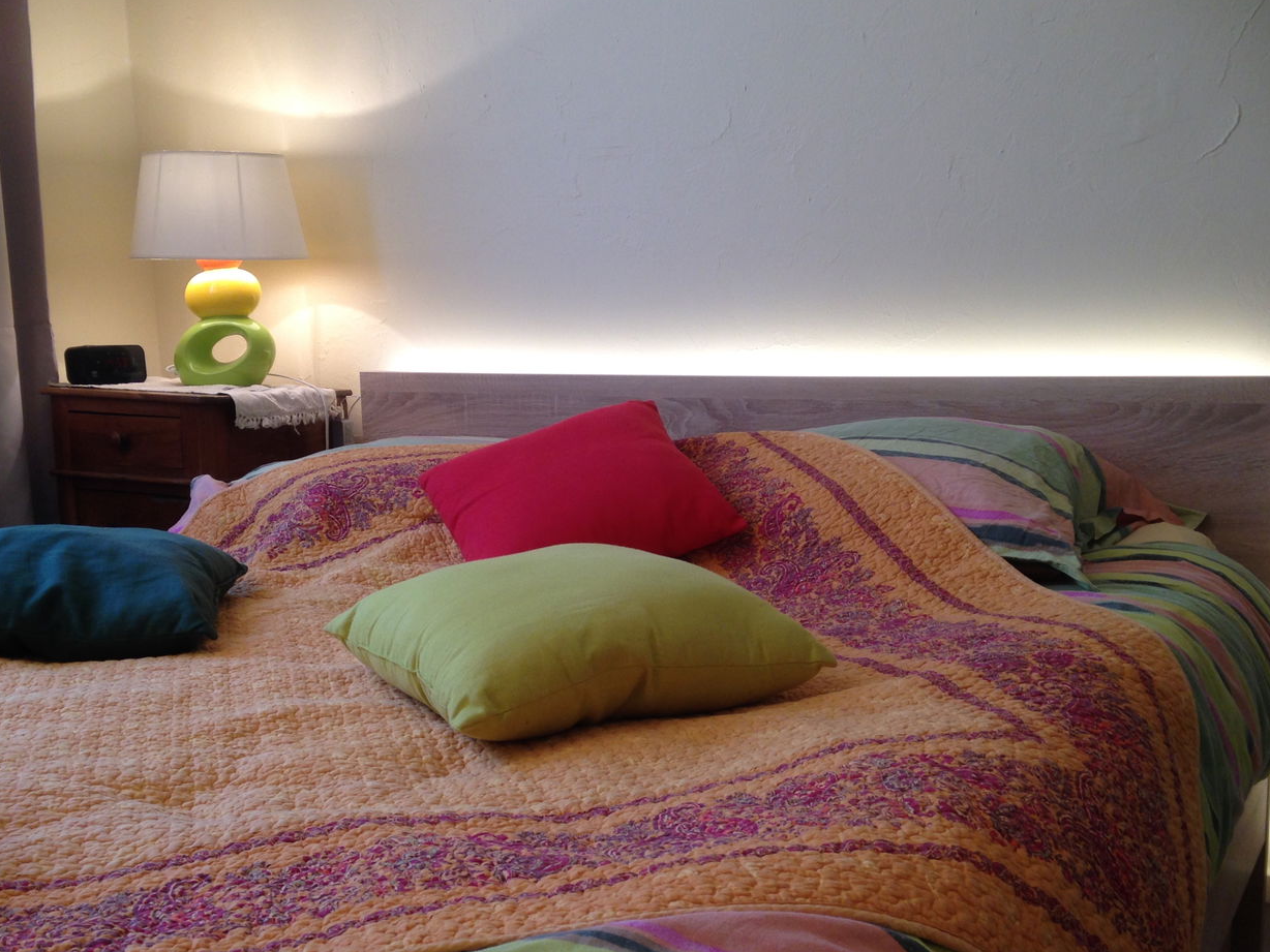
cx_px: 643
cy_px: 573
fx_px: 1578
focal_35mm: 43
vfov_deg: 33.5
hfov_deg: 43.8
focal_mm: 4.12
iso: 50
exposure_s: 1/30
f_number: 2.4
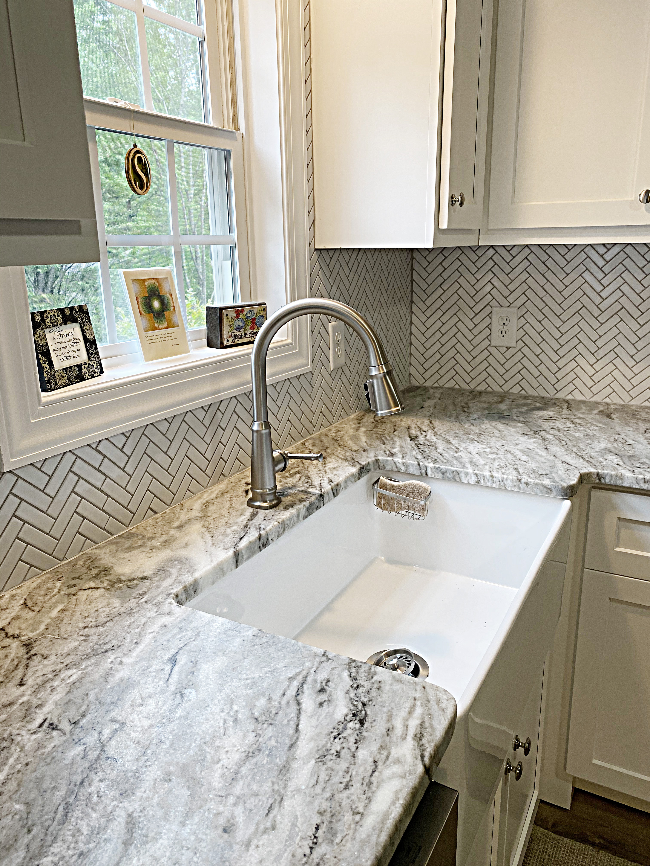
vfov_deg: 67.3
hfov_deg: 53.1
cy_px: 433
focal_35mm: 26
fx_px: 651
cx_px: 325
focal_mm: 4.25
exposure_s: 1/60
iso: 80
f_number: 1.8
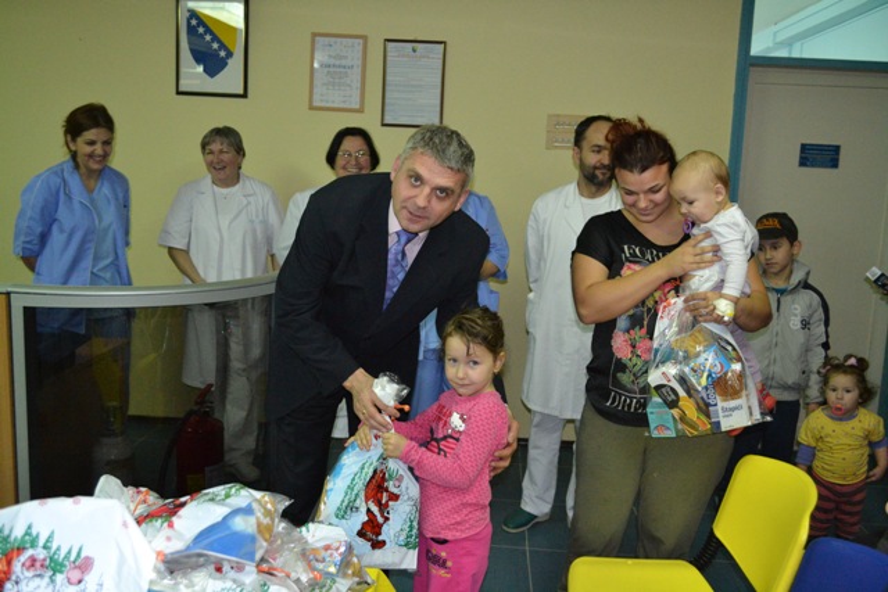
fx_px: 814
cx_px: 444
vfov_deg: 40.0
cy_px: 296
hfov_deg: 57.2
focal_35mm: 33
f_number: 4
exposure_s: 1/60
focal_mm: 22
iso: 3200
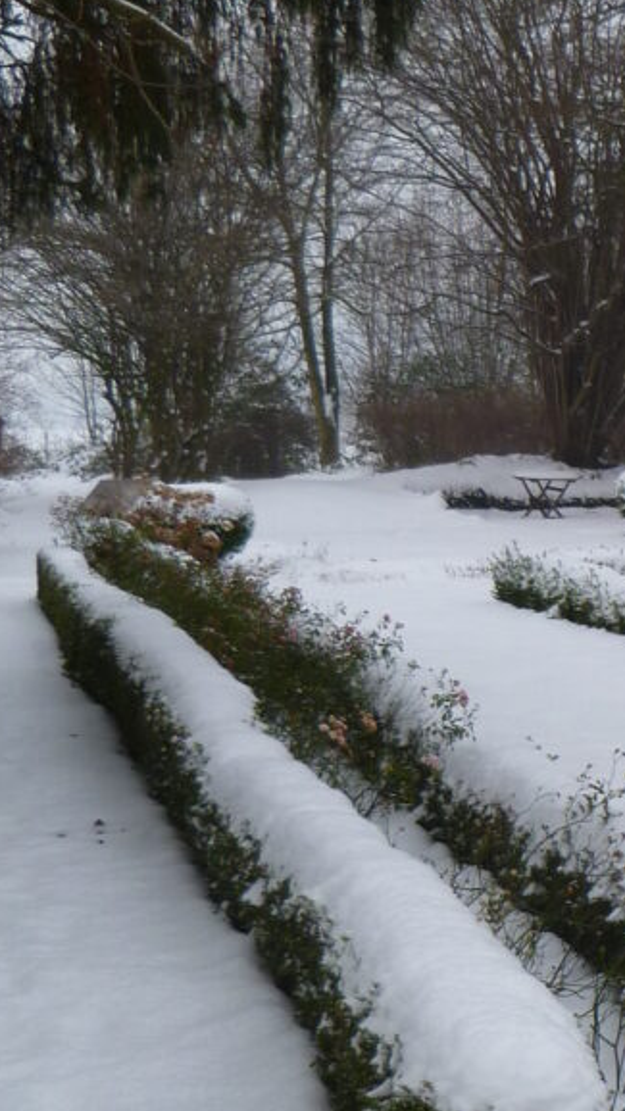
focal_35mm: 81
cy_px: 650
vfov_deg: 26.2
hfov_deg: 13.7
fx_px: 2387
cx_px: 1038
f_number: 3.3
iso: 80
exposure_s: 1/125
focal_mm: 5
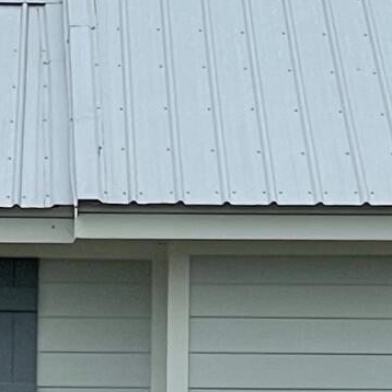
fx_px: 4933
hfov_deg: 4.5
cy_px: 214
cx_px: 765
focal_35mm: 385
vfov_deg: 4.6
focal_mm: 6
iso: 25
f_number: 2
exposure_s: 1/1996
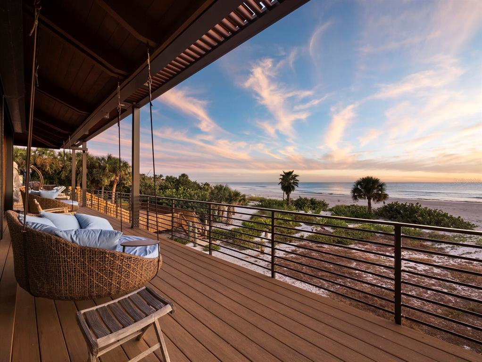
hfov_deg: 102.0
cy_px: 181
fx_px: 195
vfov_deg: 85.7
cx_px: 241
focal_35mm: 14
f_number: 11
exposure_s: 1/2.5
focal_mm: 7
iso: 400
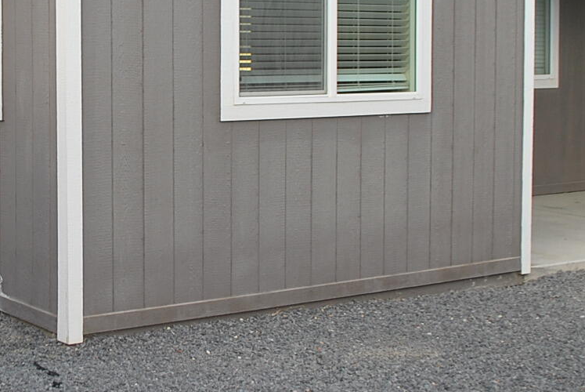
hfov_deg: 27.9
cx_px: 80
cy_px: 85
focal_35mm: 70
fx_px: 1139
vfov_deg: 19.3
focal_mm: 18
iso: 100
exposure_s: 1/200
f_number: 4.5
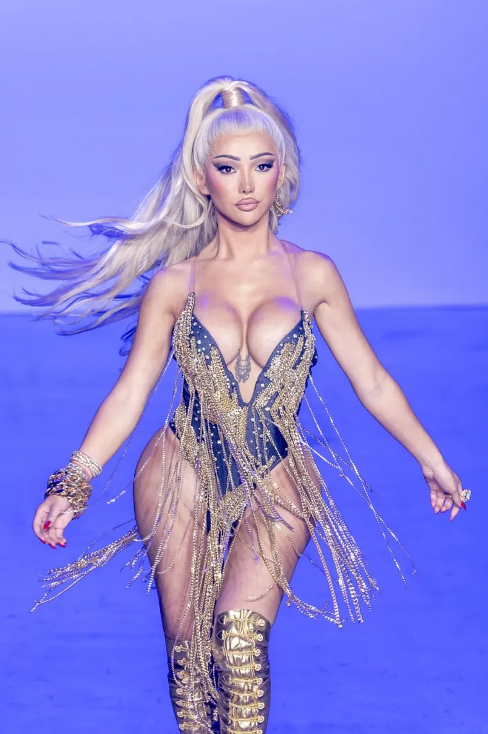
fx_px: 4277
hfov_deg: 6.5
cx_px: 244
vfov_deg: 9.8
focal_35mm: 210
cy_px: 367
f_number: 6.3
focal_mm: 210
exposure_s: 1/640
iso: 1600
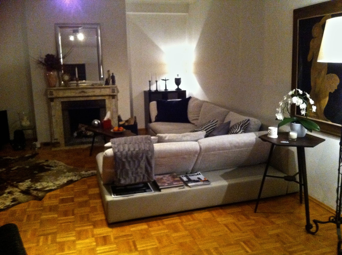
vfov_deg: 40.6
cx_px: 171
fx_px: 345
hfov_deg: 52.7
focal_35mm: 35
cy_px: 128
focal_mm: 3.85
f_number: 2.8
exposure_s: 1/15
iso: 1000
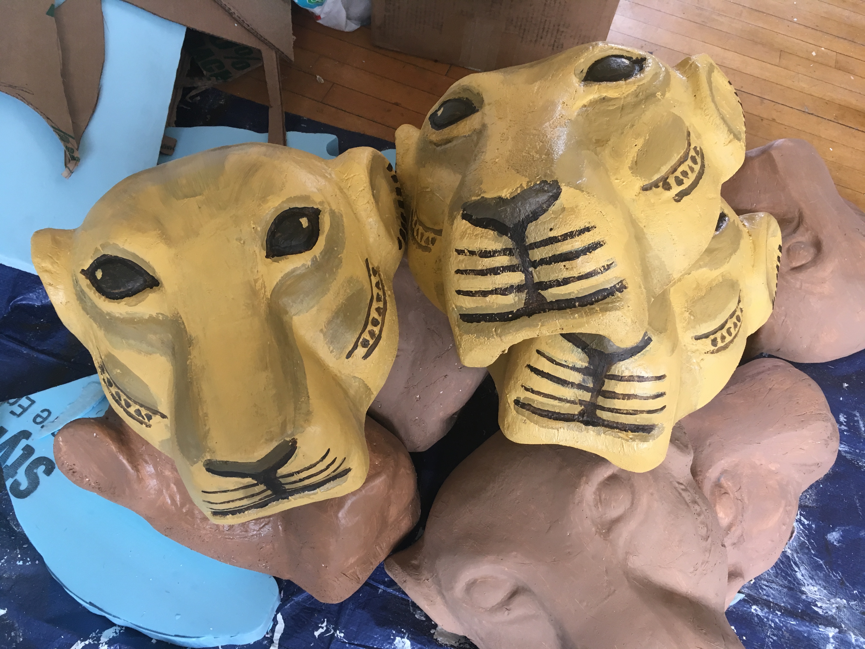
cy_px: 324
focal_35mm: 29
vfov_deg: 48.2
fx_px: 725
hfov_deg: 61.7
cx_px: 432
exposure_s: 1/30
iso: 80
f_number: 2.2
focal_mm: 4.15
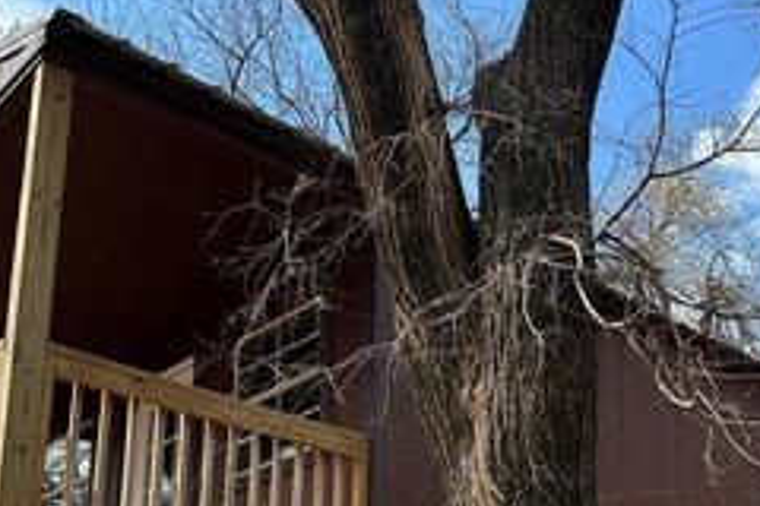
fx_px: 1098
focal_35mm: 52
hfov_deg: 37.9
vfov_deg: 24.6
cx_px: 478
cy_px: 527
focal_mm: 6.76
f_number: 1.78
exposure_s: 1/1311
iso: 80
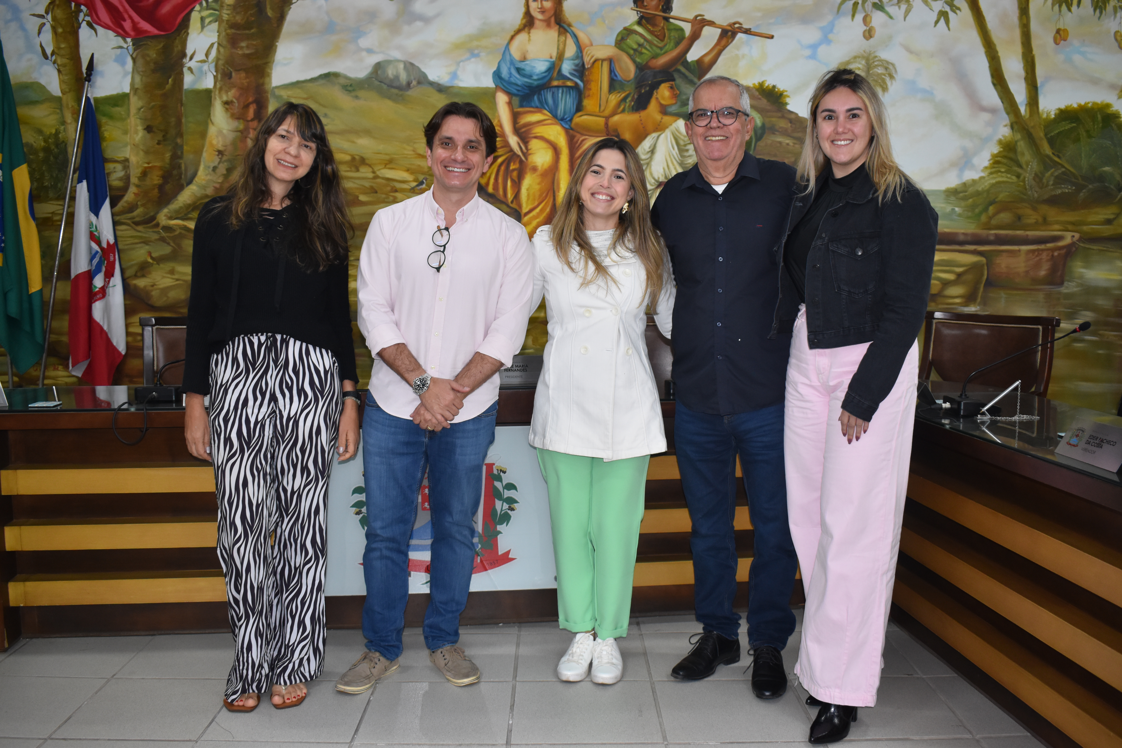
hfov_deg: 57.2
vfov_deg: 40.0
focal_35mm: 33
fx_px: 1028
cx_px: 561
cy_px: 374
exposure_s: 1/80
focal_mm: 22
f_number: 4.5
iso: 800
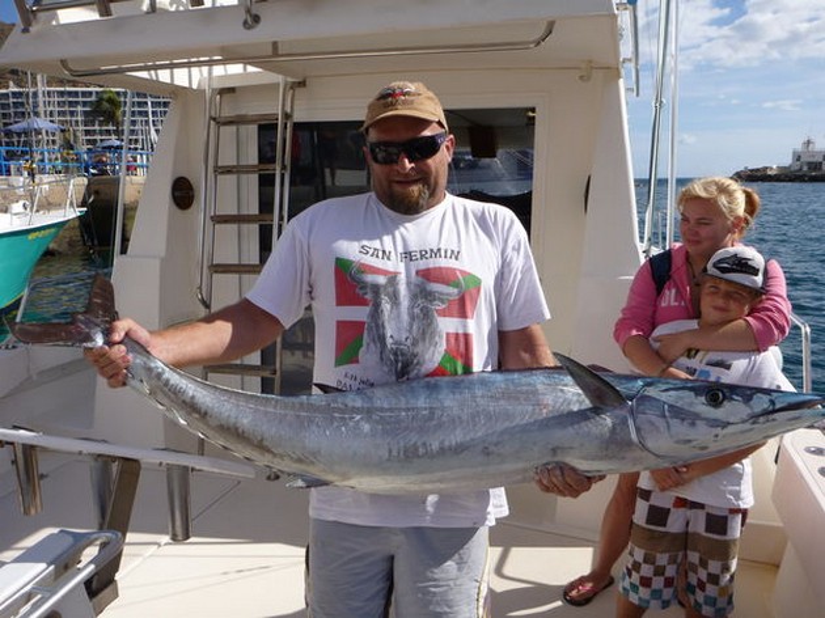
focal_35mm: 28
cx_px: 412
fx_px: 667
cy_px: 309
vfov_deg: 49.7
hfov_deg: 63.5
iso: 100
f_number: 10
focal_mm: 4.9
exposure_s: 1/160
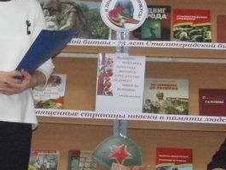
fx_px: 973
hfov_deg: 13.1
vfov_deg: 10.0
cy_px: 79
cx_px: 2
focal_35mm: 149
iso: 400
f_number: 3.5
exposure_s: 1/80
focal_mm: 9
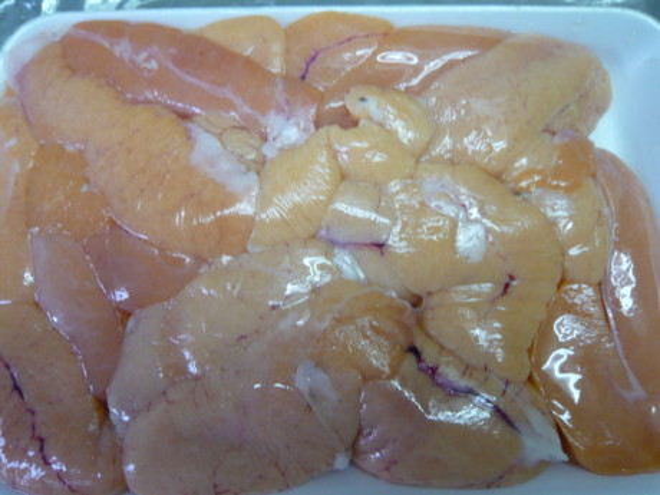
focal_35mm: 28
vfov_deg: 49.7
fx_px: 534
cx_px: 330
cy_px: 248
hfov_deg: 63.4
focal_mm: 4.6
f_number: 2.8
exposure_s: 1/25
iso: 200
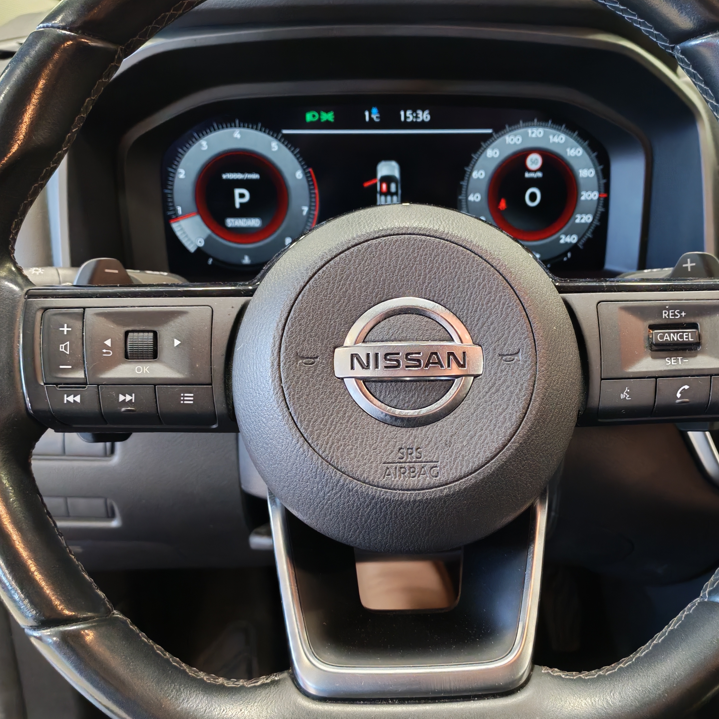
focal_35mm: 39
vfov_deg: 42.8
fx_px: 916
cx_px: 413
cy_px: 360
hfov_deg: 42.7
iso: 1800
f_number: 1.9
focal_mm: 6.12
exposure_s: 1/50
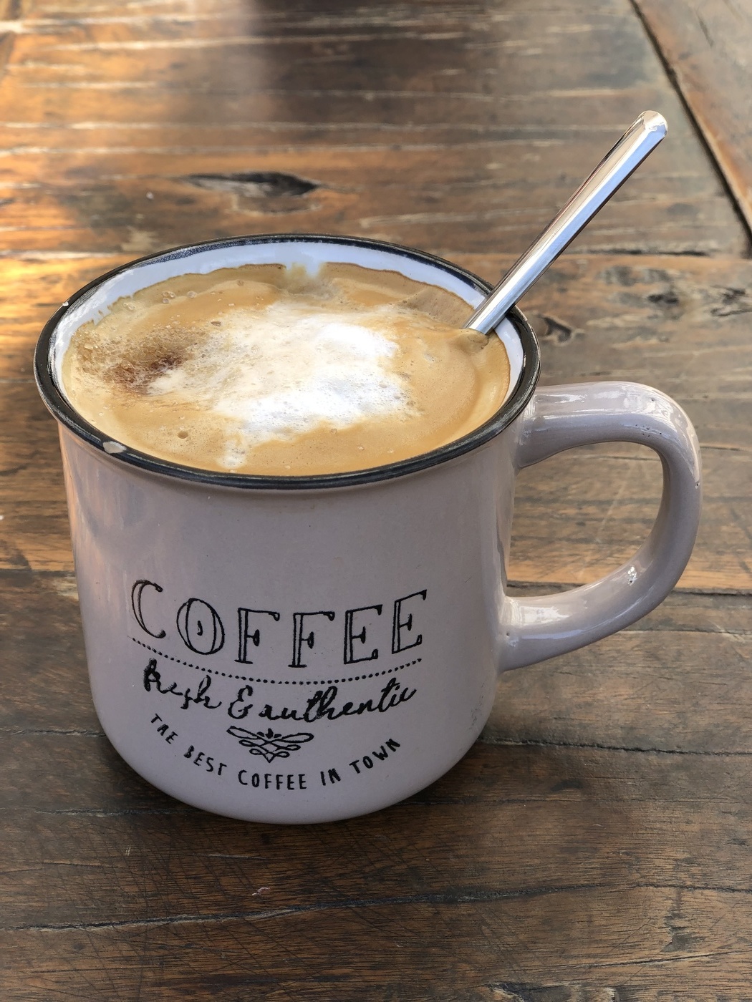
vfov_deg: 33.8
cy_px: 501
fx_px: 1651
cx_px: 376
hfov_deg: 25.7
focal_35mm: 57
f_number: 2.8
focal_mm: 6.6
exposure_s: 1/152
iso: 20
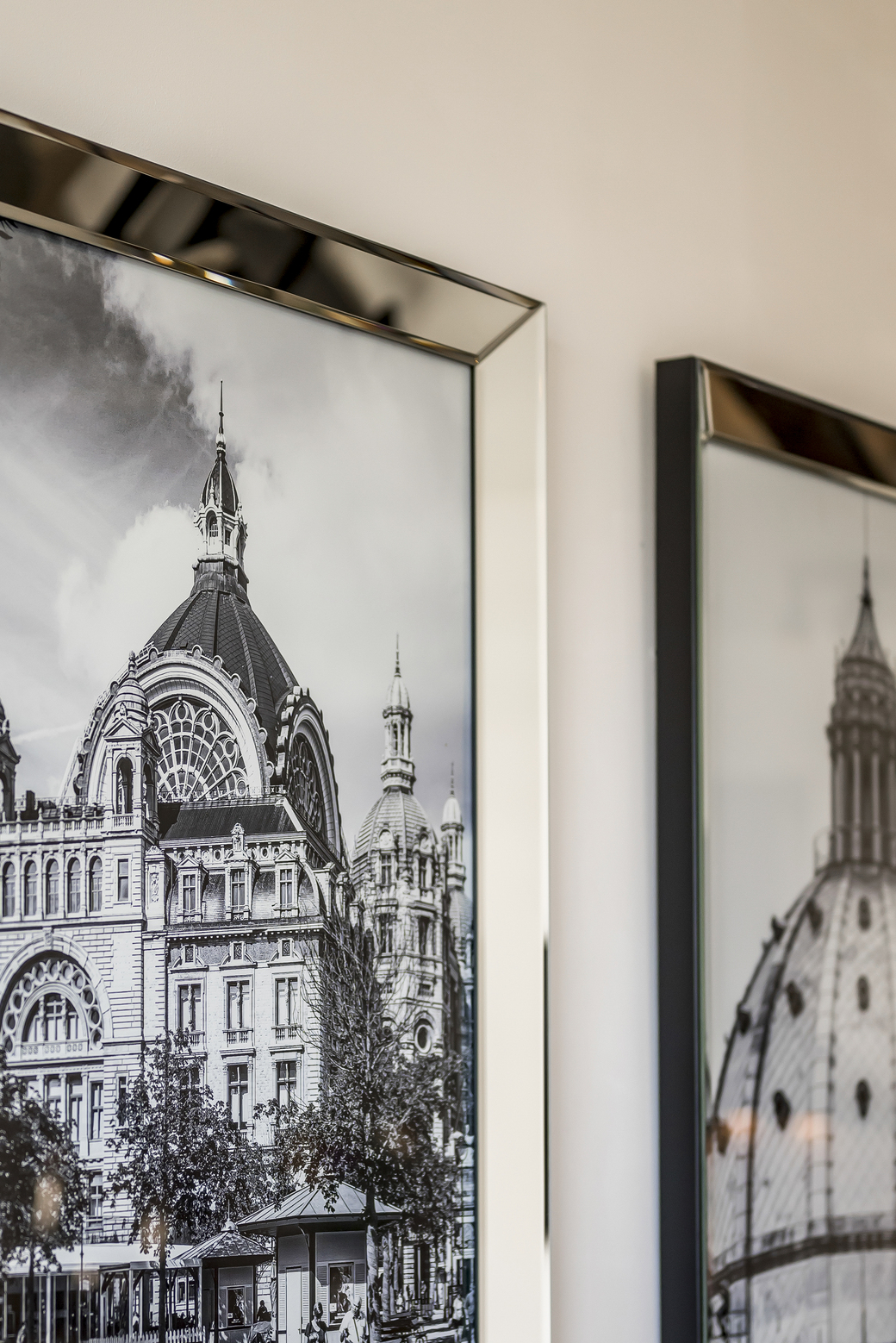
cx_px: 276
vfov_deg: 26.2
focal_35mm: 77
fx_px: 2872
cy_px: 859
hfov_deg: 17.7
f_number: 1.8
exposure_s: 1/320
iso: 320
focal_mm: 50
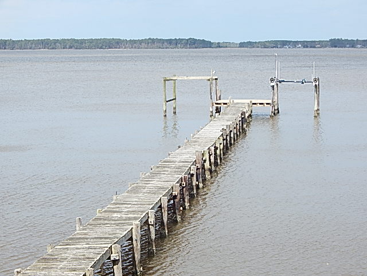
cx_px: 184
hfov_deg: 21.1
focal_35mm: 93
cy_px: 138
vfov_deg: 15.9
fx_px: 986
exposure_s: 1/640
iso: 125
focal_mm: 16.6
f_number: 4.4
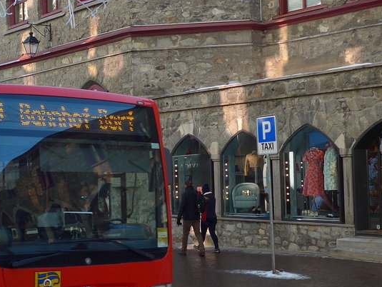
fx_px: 718
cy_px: 144
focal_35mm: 65
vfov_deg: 22.6
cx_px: 41
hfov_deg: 28.7
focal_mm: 6
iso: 80
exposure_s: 1/320
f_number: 2.8
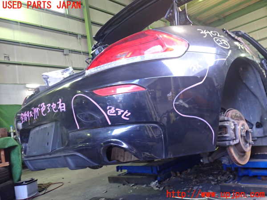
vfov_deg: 46.8
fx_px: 231
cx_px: 134
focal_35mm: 30
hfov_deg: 60.0
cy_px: 100
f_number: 2.3
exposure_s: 1/30
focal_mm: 5.4
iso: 640
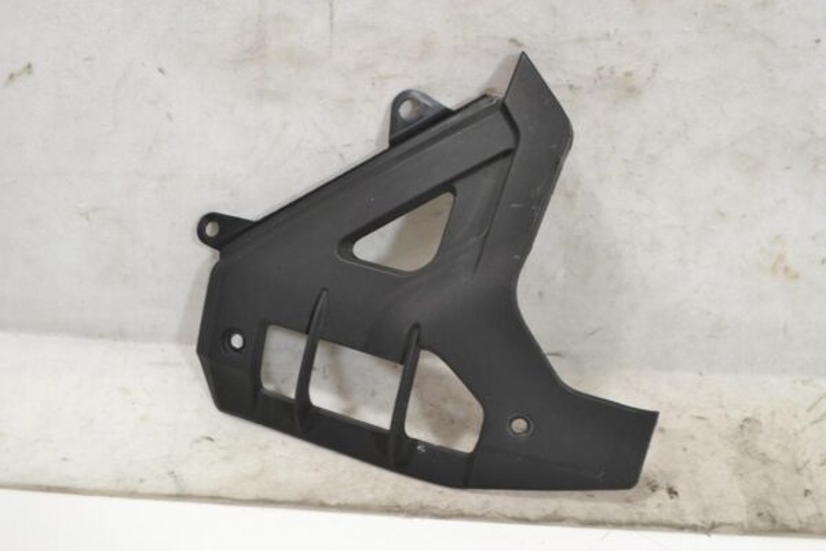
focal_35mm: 36
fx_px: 826
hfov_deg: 53.1
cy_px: 276
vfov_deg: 36.9
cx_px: 413
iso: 1600
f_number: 5.6
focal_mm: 24
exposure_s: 1/40
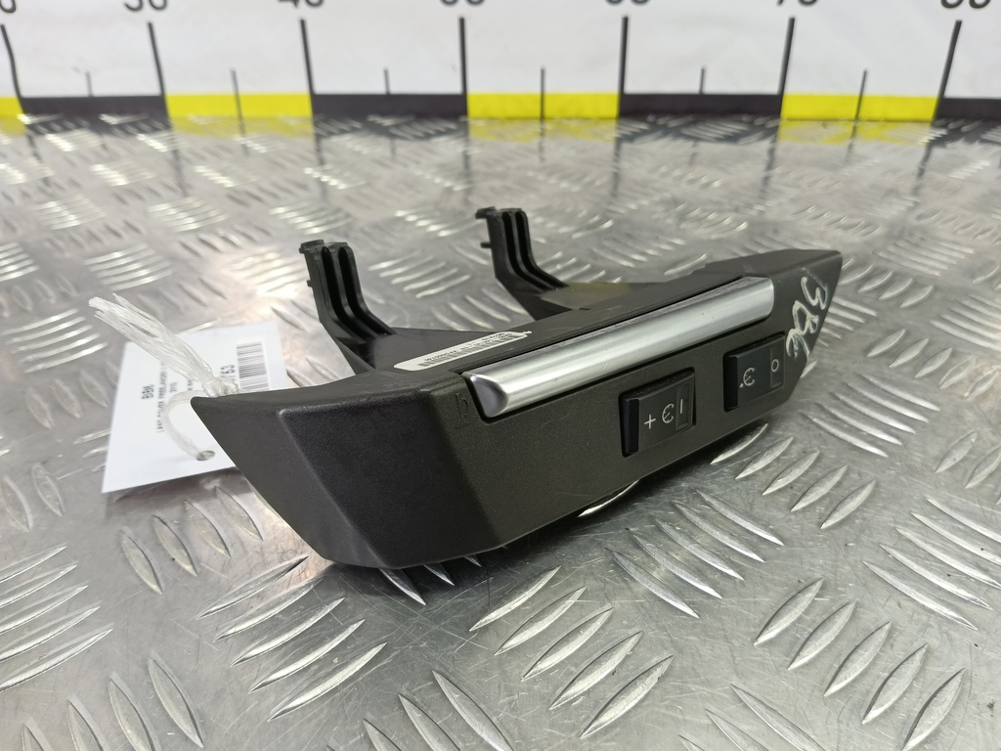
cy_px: 376
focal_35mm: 23
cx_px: 500
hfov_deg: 73.9
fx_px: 665
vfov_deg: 58.9
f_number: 1.6
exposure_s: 1/50
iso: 140
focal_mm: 4.11
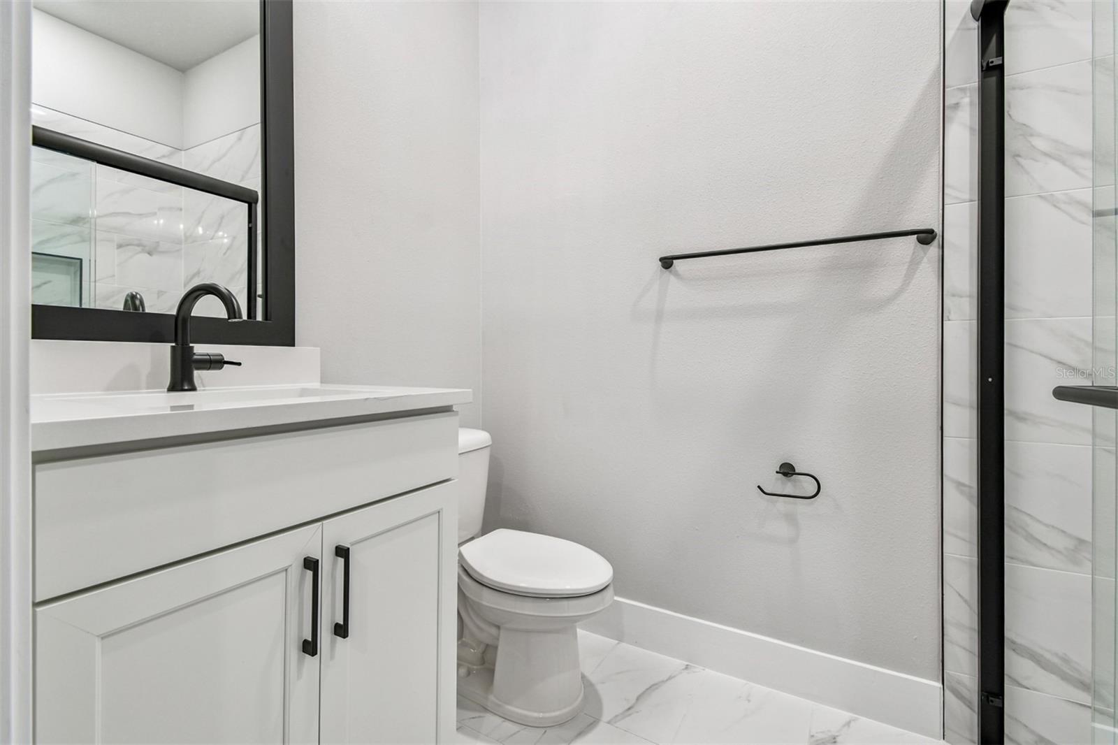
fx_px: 466
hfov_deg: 100.4
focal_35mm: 15
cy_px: 372
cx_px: 559
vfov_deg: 77.3
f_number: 7.1
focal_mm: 10
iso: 100
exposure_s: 1/10
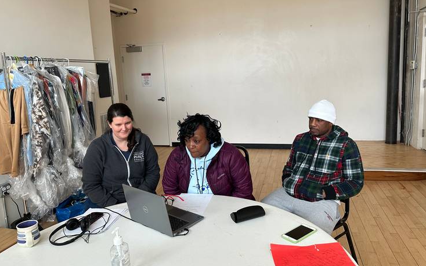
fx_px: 302
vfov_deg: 47.5
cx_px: 212
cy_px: 115
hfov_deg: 70.4
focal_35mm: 26
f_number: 1.78
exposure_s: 1/121
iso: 125
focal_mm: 6.86
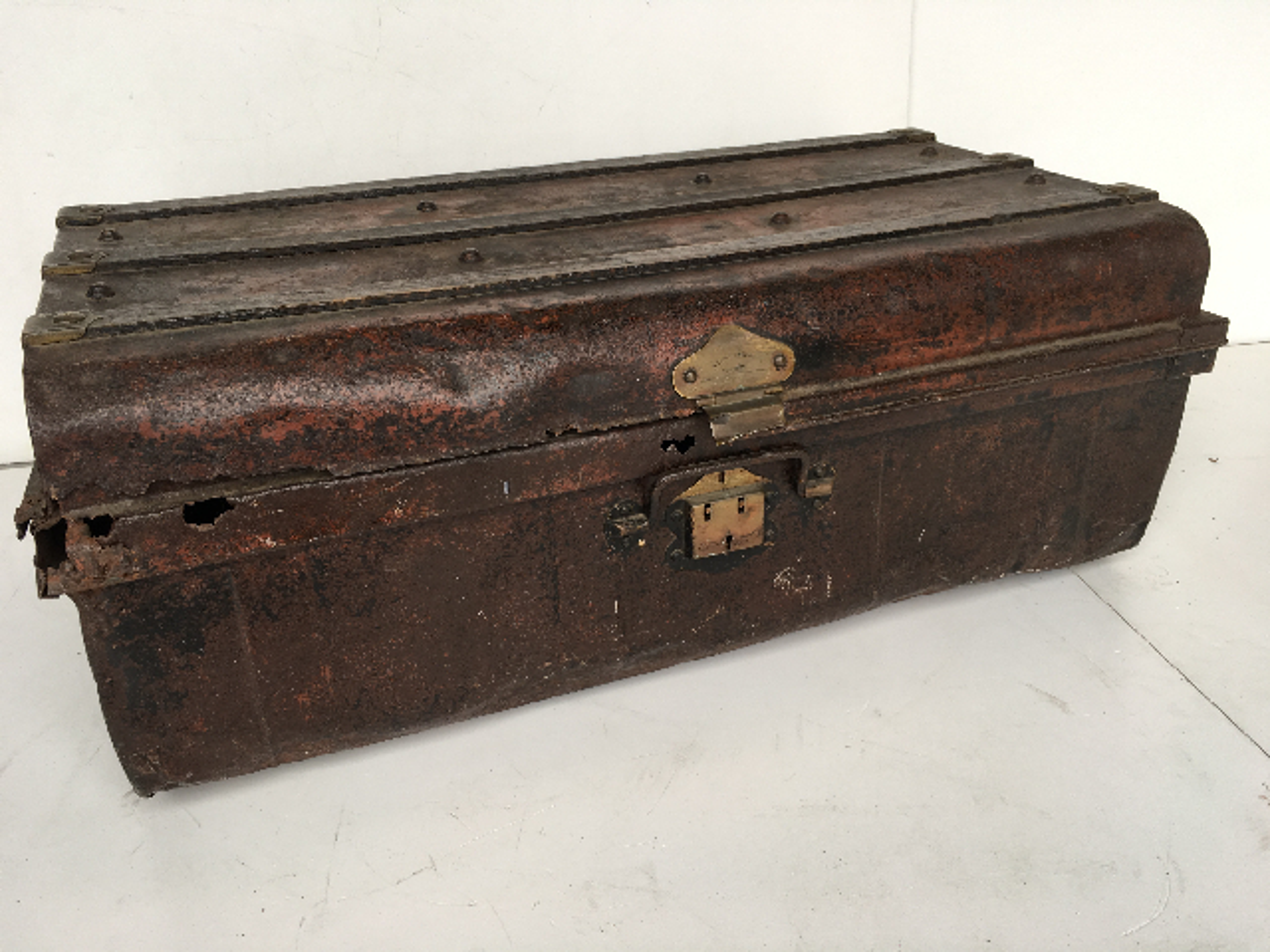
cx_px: 635
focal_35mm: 29
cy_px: 476
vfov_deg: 48.2
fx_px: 1064
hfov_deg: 61.7
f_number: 2.2
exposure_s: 1/50
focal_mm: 4.15
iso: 25
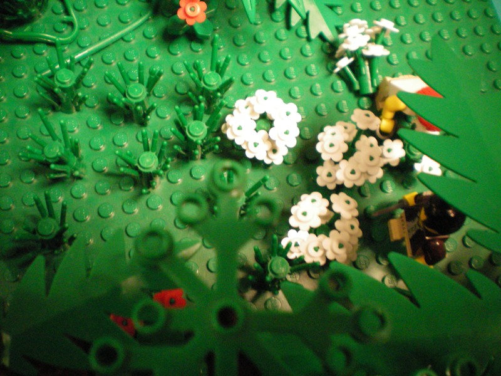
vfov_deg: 37.7
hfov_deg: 49.0
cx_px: 250
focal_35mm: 38
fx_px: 550
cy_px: 188
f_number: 3.1
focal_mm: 6.3
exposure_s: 1/15
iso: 400
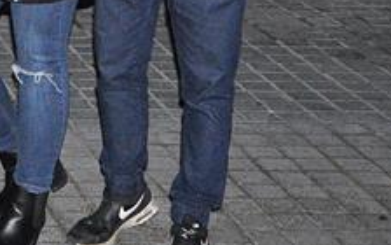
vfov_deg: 8.5
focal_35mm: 151
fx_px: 1609
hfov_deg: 12.8
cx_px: -267
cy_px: -130
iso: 3200
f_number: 5.6
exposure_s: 1/60
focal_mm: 26
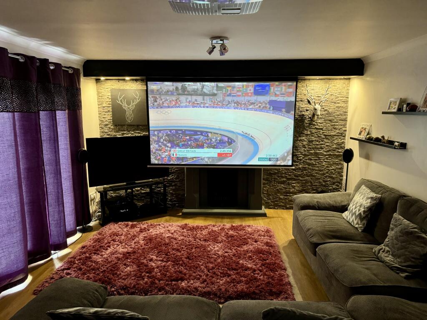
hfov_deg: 71.6
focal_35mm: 24
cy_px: 160
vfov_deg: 56.8
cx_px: 214
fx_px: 296
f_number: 1.78
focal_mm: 6.76
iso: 640
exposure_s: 1/60
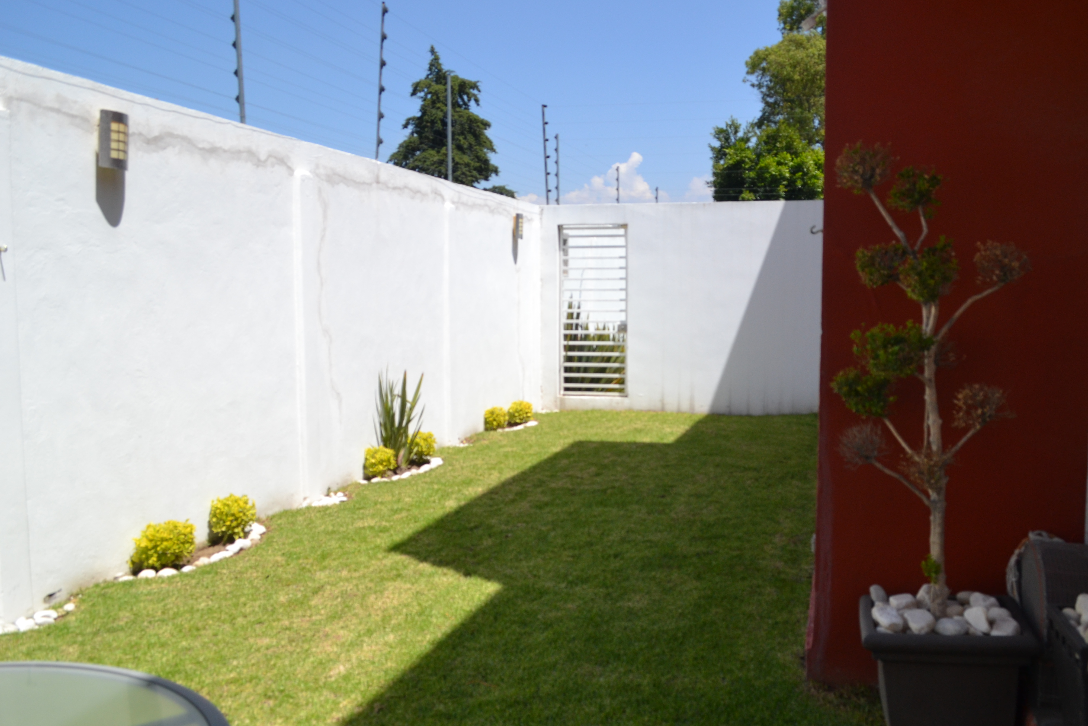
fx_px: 937
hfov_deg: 60.2
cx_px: 595
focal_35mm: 31
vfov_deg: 42.3
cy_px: 375
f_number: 5.6
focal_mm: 18
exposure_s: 1/1600
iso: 400
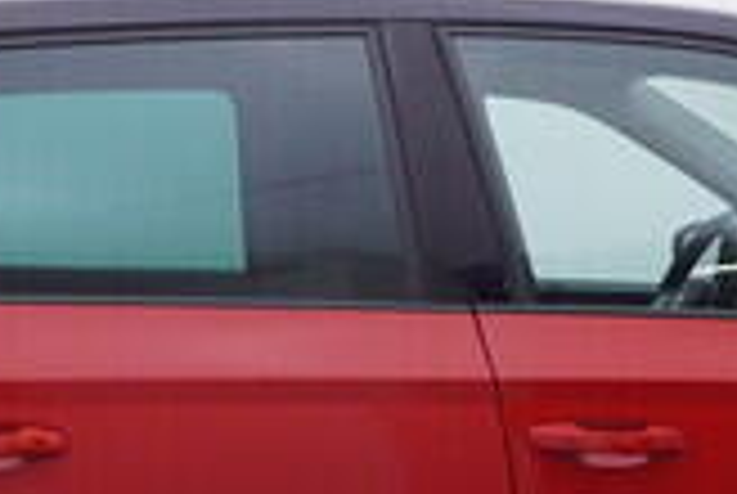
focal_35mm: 140
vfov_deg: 9.8
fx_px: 2874
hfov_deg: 14.5
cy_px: 490
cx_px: 575
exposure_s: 1/80
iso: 200
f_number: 5
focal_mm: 15
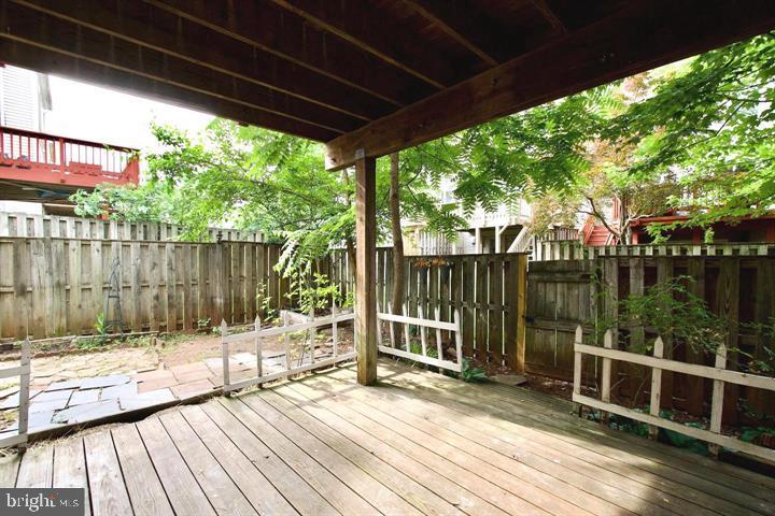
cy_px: 258
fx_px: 323
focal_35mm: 15
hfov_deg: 100.4
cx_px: 388
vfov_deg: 77.3
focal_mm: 10
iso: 400
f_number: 7.1
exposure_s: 1/125
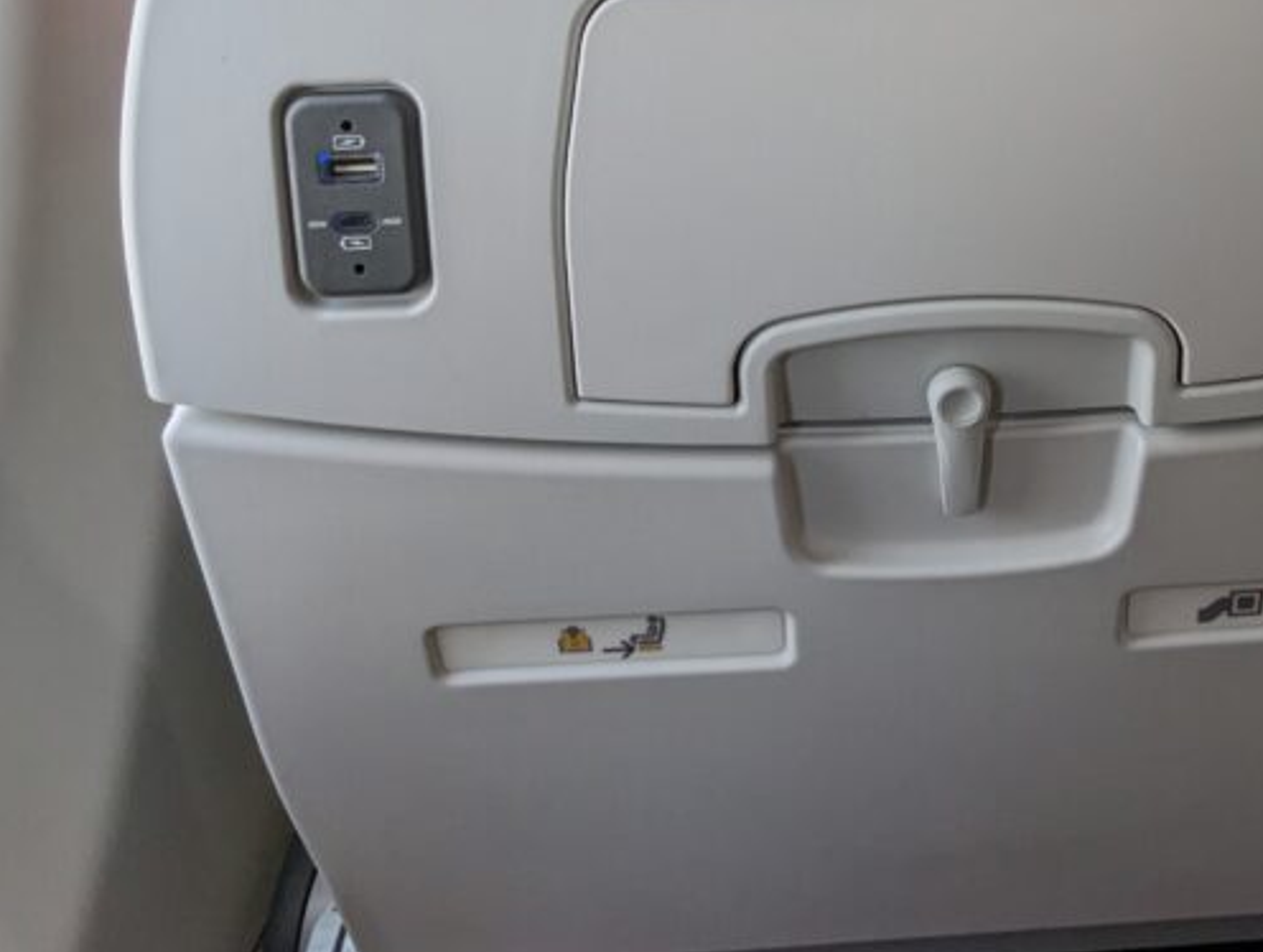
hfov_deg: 53.3
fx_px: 1206
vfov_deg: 39.3
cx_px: 914
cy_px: 60
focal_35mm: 33
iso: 45
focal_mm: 2.35
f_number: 2.2
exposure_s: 1/335
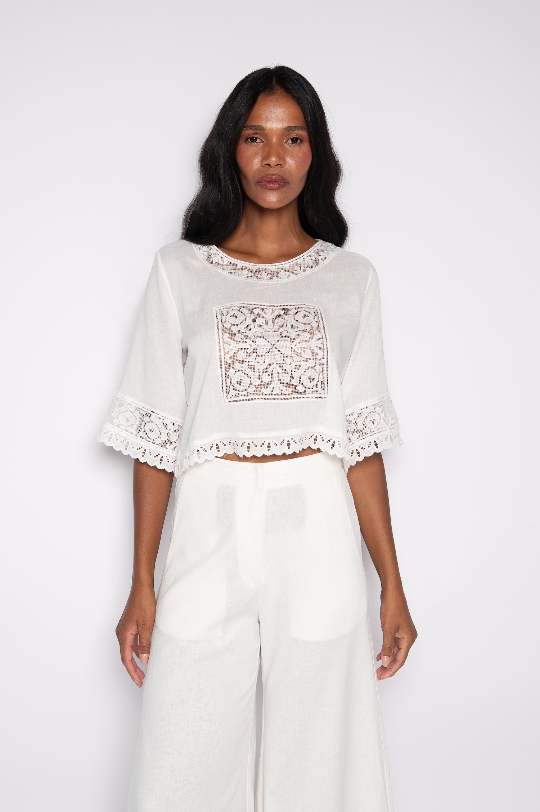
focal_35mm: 44
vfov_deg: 44.5
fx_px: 991
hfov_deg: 30.5
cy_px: 406
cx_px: 270
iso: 200
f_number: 7.1
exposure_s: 1/160
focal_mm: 44
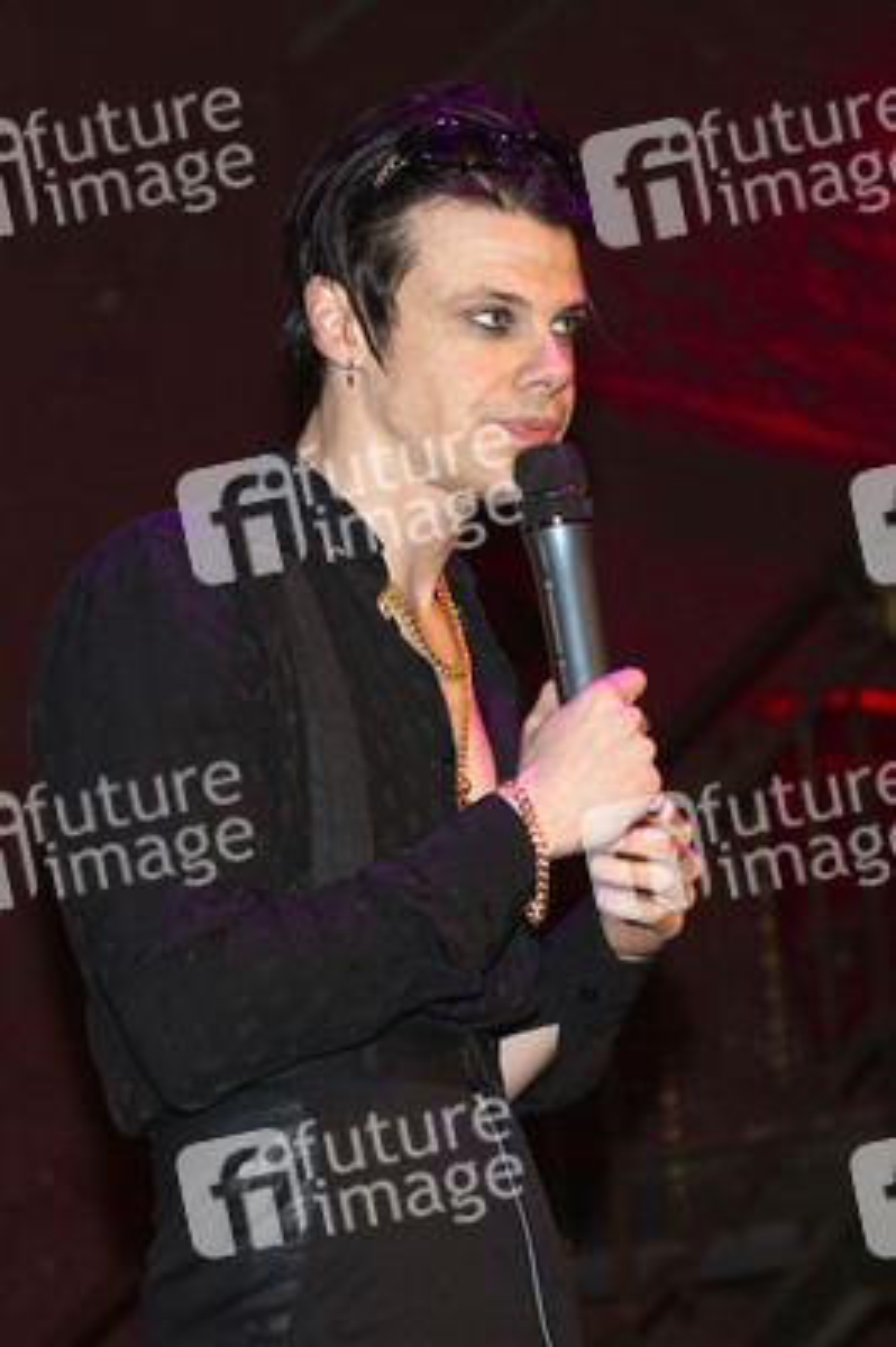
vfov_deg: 28.9
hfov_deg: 19.4
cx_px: 448
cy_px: 674
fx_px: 2618
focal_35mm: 70
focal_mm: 70
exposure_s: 1/100
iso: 1250
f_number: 2.8
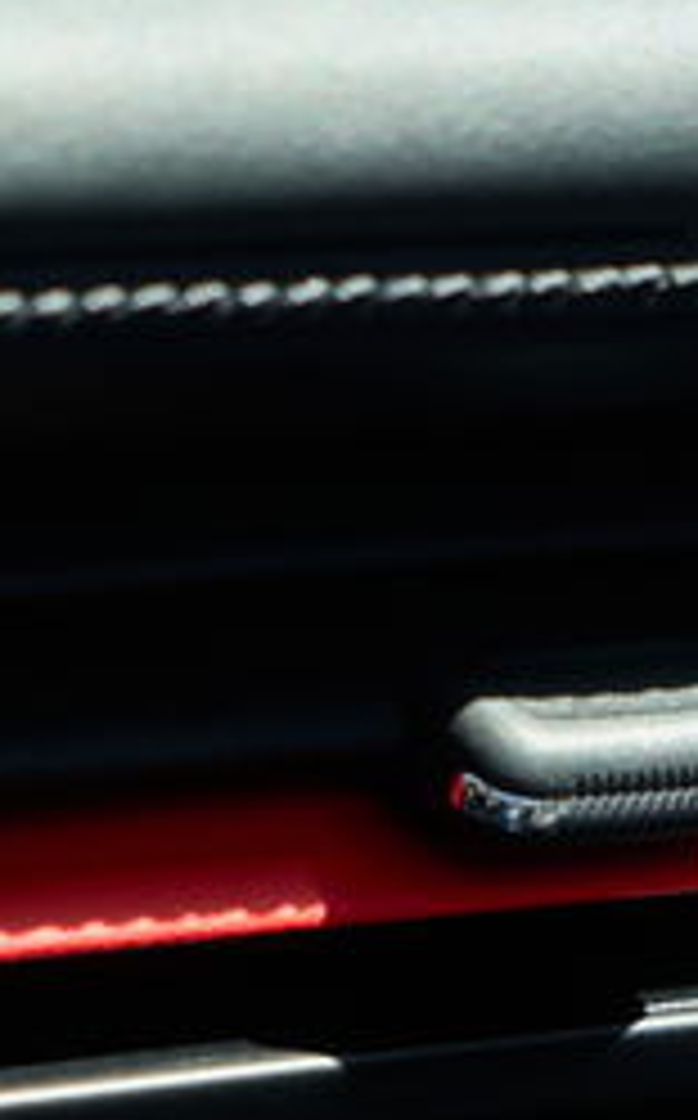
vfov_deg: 7.1
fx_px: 8272
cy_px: 3081
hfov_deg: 4.8
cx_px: -509
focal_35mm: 271
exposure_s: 1/125
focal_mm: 43
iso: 100
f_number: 3.5
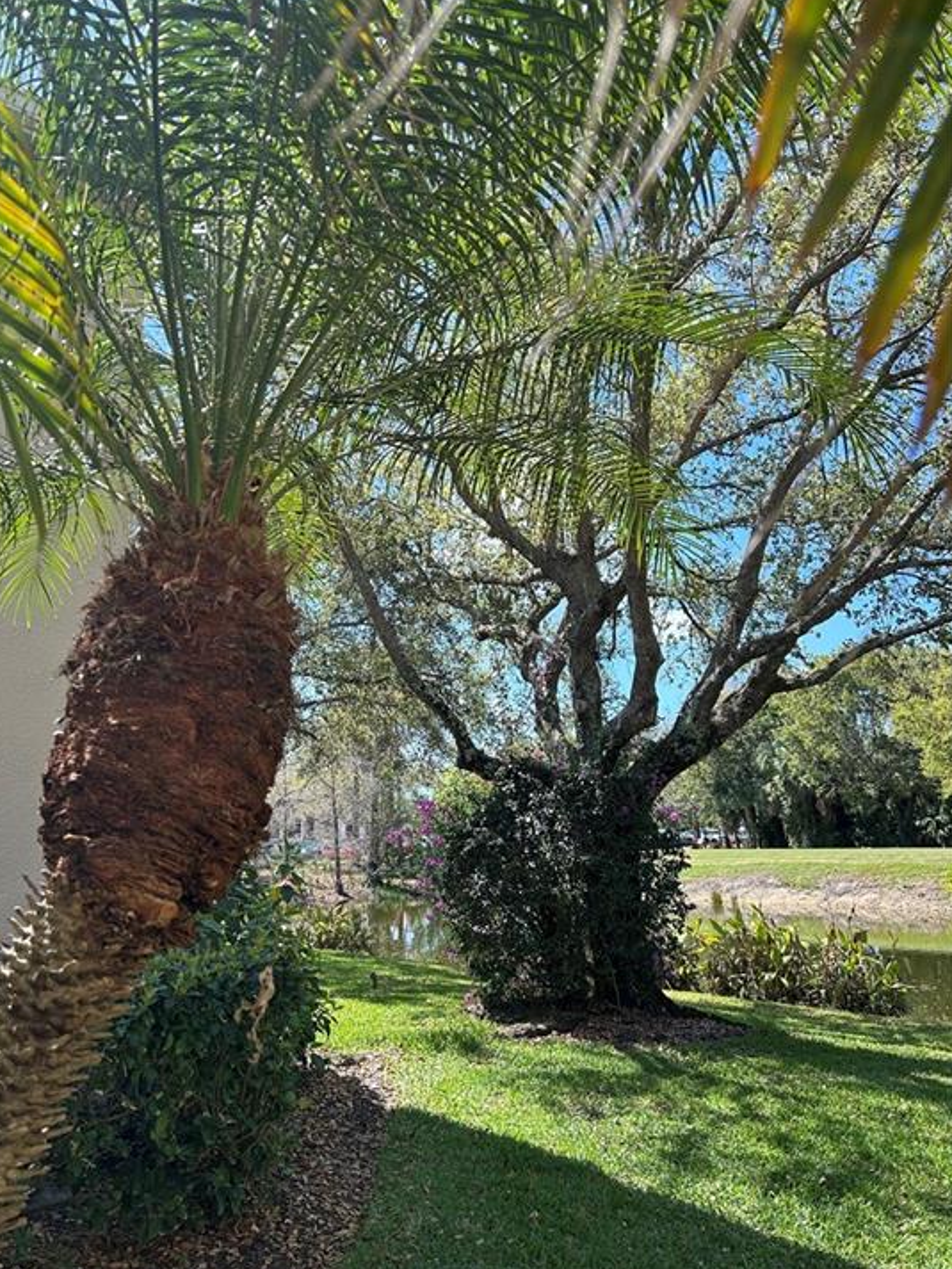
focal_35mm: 28
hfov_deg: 49.7
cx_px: 443
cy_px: 607
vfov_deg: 63.4
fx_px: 1026
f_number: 1.5
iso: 50
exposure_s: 1/1038
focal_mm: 5.7
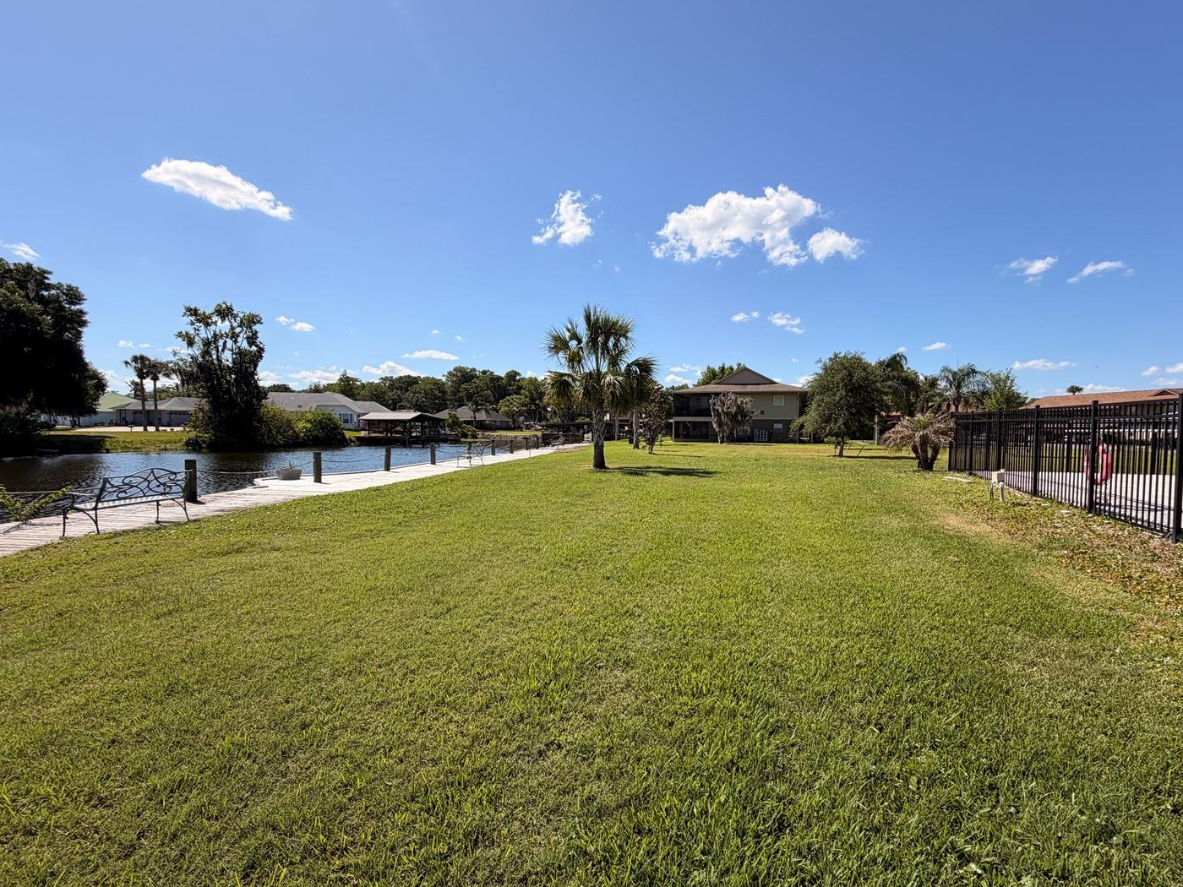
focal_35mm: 16
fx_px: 547
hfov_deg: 94.2
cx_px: 651
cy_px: 463
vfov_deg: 78.1
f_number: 2.2
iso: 20
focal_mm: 2.22
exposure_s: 1/928
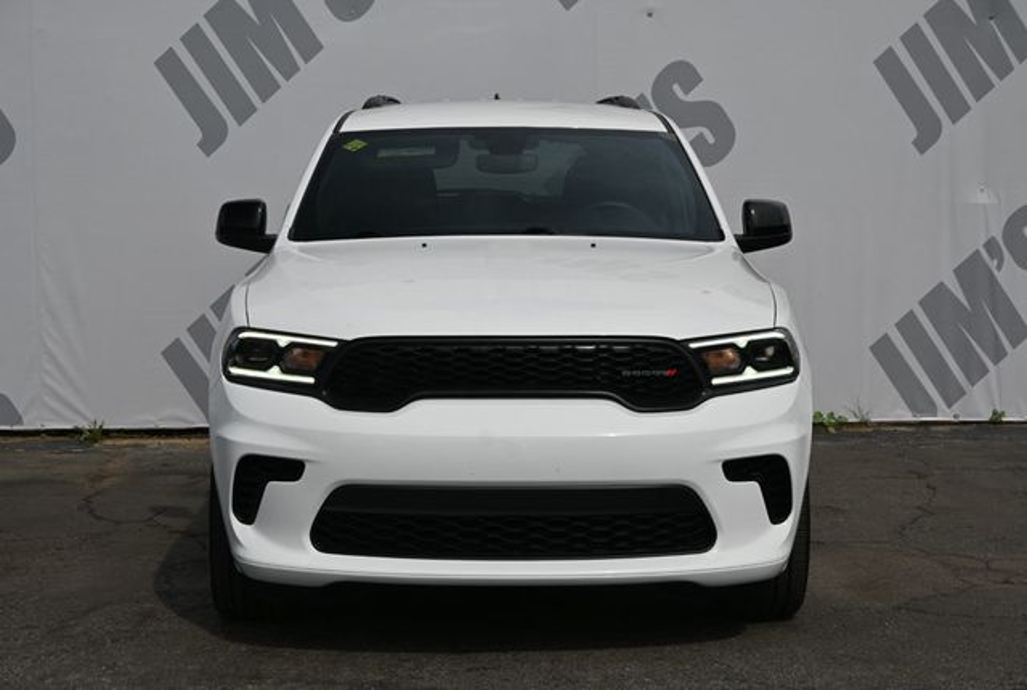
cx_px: 514
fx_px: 1973
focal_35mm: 69
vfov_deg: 19.8
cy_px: 345
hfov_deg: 29.2
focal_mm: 46
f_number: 7.1
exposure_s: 1/400
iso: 100
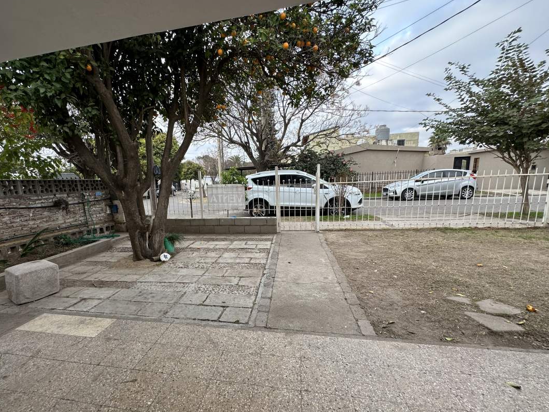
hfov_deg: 94.1
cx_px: 243
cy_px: 227
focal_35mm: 16
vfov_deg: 77.9
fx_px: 254
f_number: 2.2
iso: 40
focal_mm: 2.22
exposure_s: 1/200
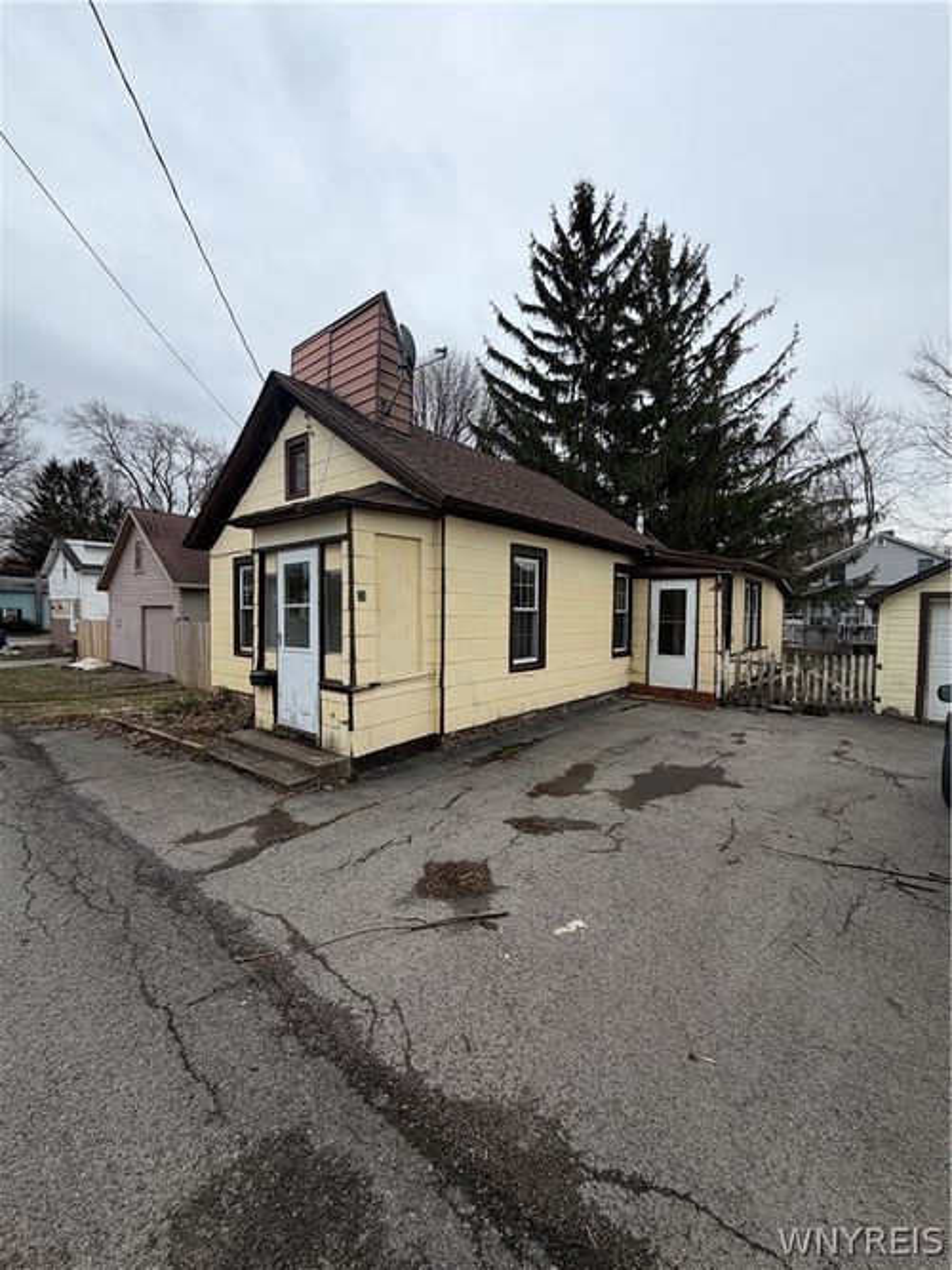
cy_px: 635
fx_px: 514
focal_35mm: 14
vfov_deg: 102.1
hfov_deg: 85.7
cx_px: 476
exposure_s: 1/554
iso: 40
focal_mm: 2.22
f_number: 2.2
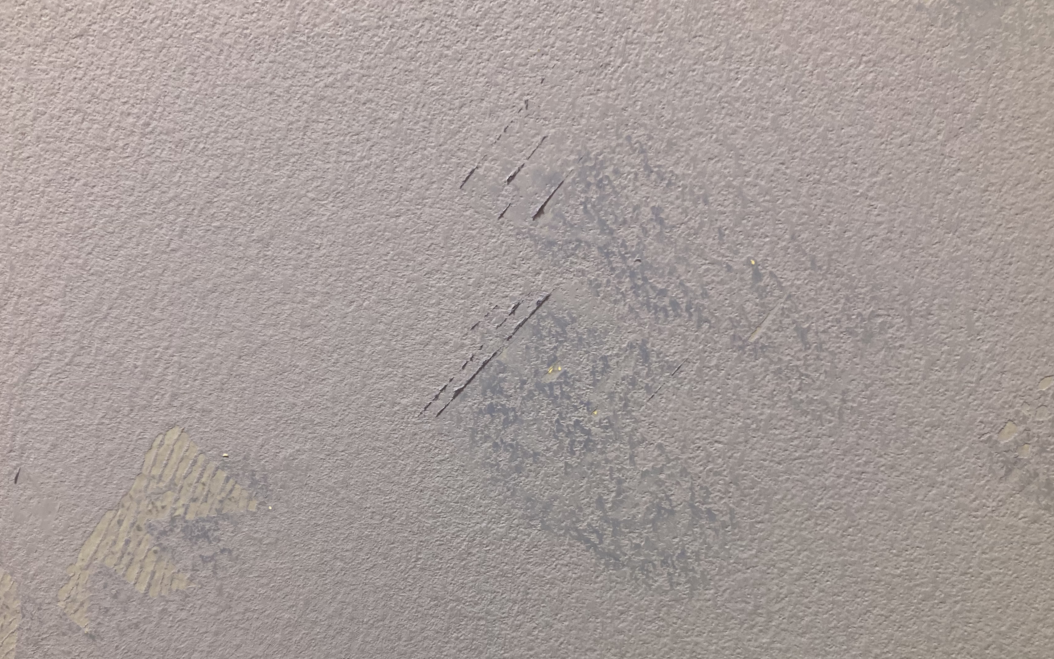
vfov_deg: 36.2
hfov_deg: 55.2
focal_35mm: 35
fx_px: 1005
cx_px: 477
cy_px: 376
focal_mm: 3.99
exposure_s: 1/60
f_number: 1.8
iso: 100
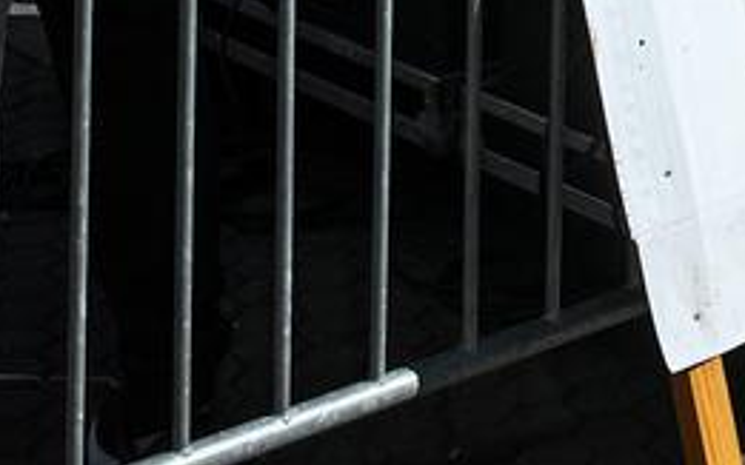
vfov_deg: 7.5
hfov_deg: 13.7
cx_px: 814
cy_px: -1023
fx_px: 3045
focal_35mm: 150
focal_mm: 24
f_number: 7.1
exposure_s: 1/2000
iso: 400
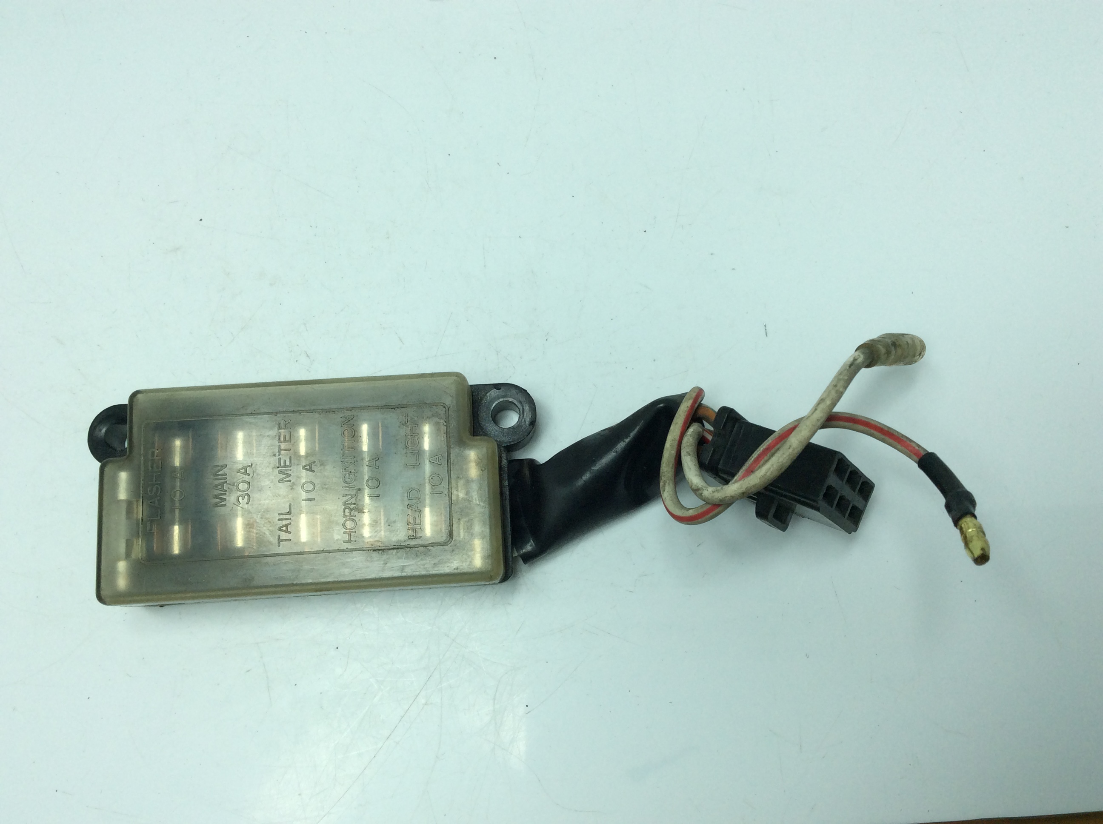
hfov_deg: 56.9
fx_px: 1018
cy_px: 412
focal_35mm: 32
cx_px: 552
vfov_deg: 44.1
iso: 32
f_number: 2.4
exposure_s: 1/578
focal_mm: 3.3
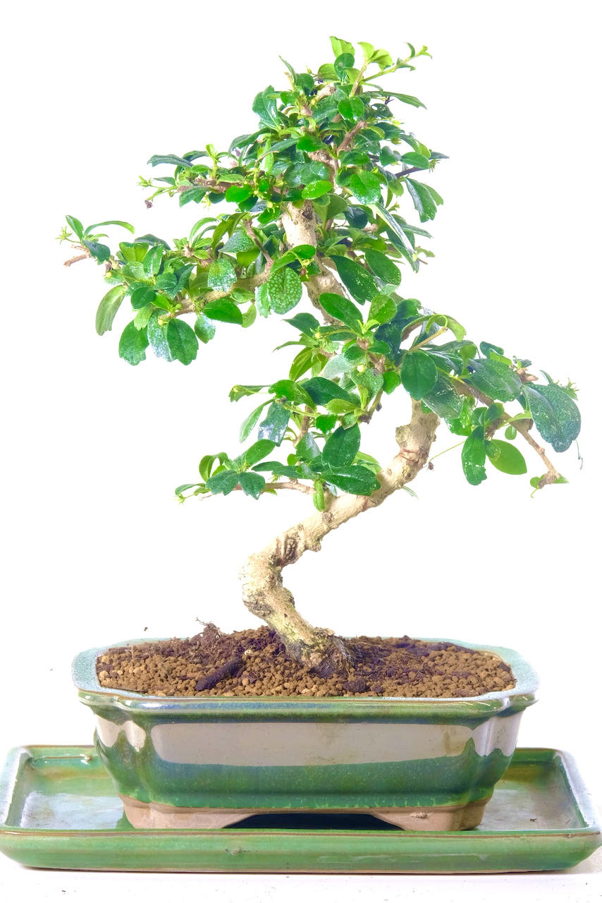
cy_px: 452
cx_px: 301
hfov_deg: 9.2
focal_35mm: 150
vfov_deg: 13.7
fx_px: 3760
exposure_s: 1/13
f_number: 11
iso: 1600
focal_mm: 99.8
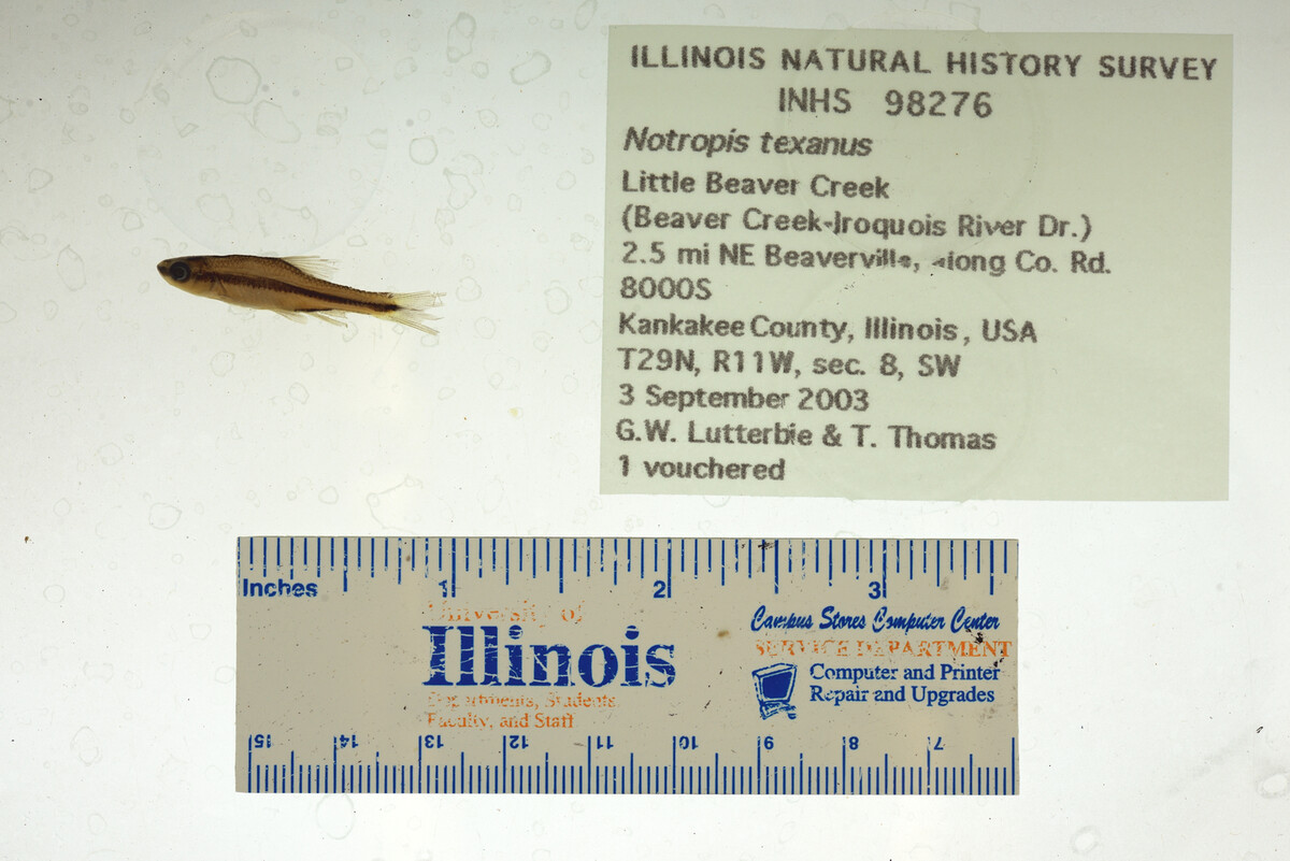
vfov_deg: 22.6
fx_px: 2151
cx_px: 645
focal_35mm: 60
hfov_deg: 33.4
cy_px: 430
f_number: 10
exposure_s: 1/200
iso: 100
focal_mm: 60
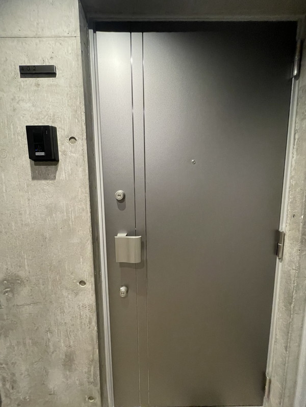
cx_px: 153
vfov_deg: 102.1
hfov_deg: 85.7
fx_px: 165
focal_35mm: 14
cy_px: 204
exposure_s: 1/50
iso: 640
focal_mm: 1.55
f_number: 2.4
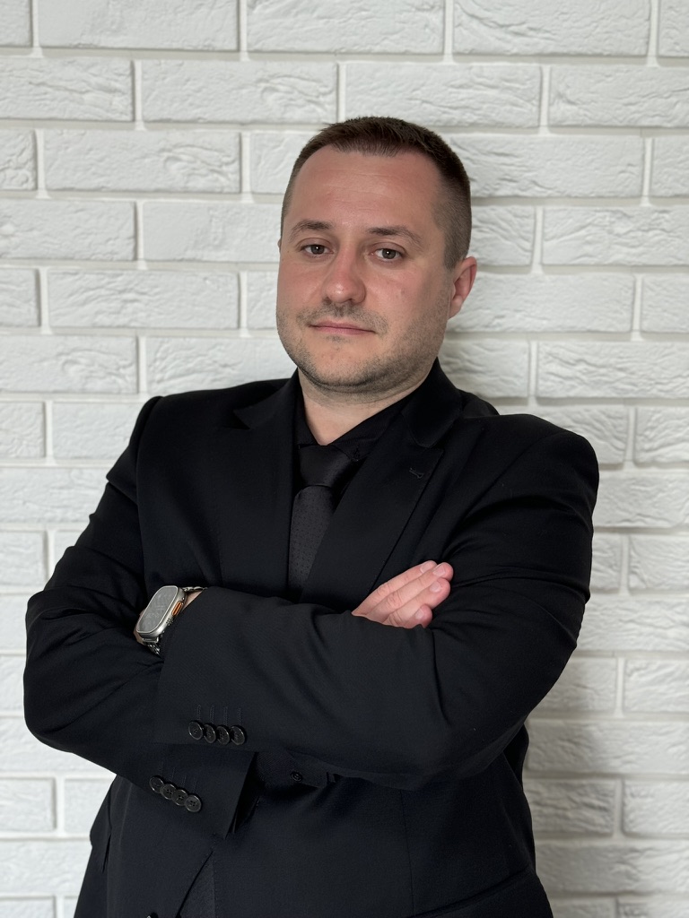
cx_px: 344
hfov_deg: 30.3
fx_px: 1274
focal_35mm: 48
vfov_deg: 39.7
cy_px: 459
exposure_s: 1/60
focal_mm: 6.76
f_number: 1.78
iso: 125
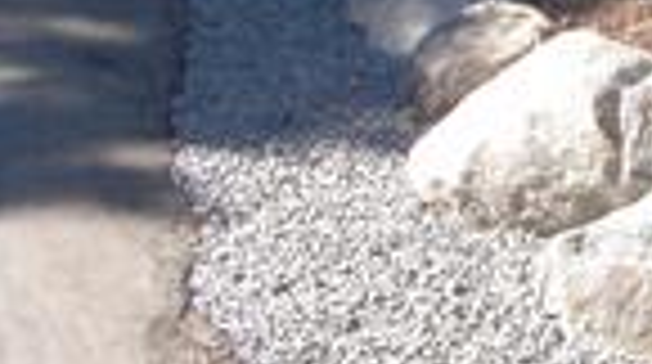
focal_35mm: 183
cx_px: 1142
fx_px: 3159
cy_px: 166
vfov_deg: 6.6
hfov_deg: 11.1
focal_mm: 6.7
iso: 80
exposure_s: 1/500
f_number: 3.5
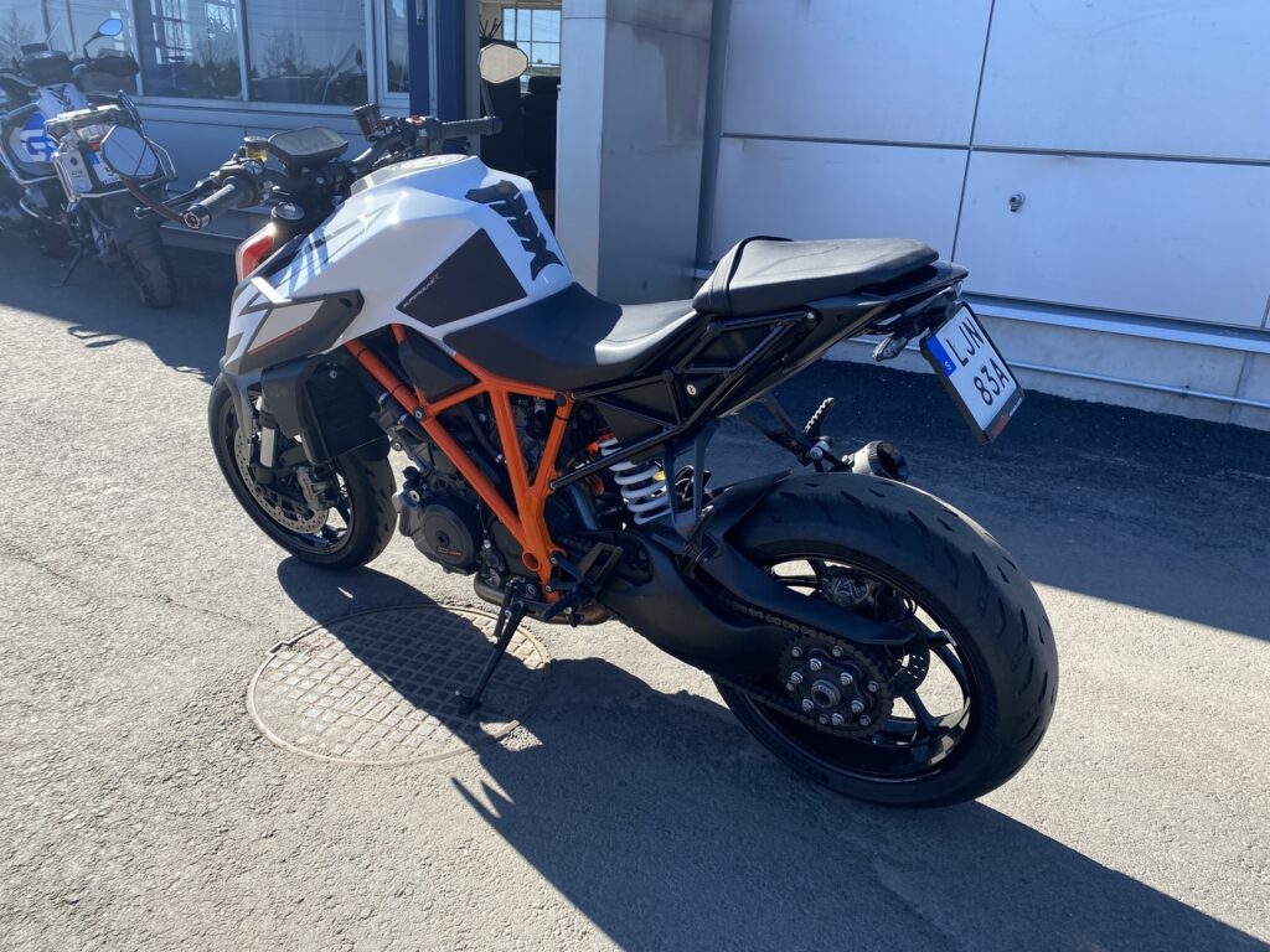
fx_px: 954
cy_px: 476
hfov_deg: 67.3
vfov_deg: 53.1
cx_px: 635
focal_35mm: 26
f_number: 1.8
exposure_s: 1/1025
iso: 32
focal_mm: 4.25
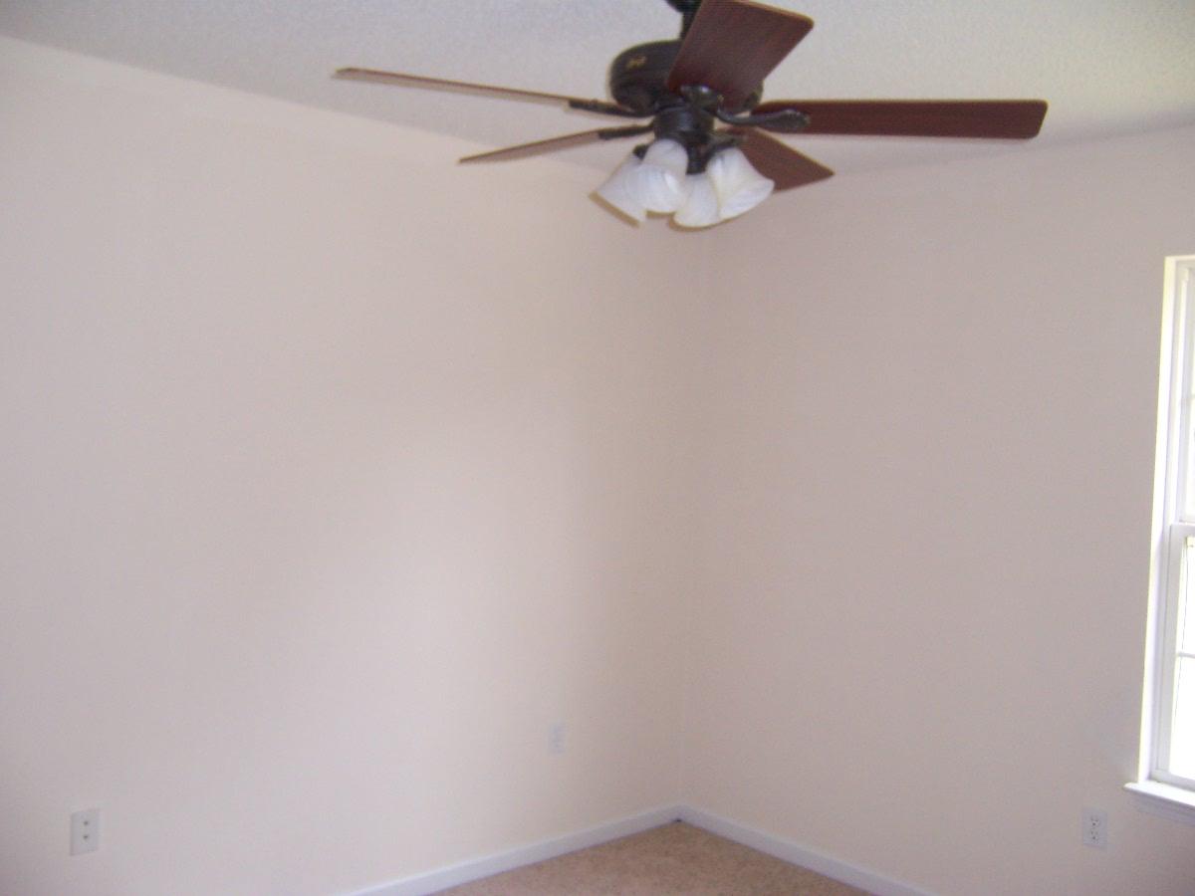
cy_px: 448
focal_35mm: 33
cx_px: 598
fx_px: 1139
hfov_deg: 55.4
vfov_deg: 42.9
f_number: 2.8
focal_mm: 5.5
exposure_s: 1/60
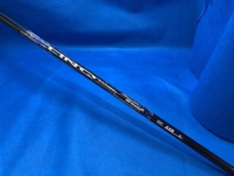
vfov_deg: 53.1
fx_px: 176
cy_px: 88
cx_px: 117
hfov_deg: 67.3
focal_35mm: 26
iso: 125
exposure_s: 1/60
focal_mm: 4.25
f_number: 1.8
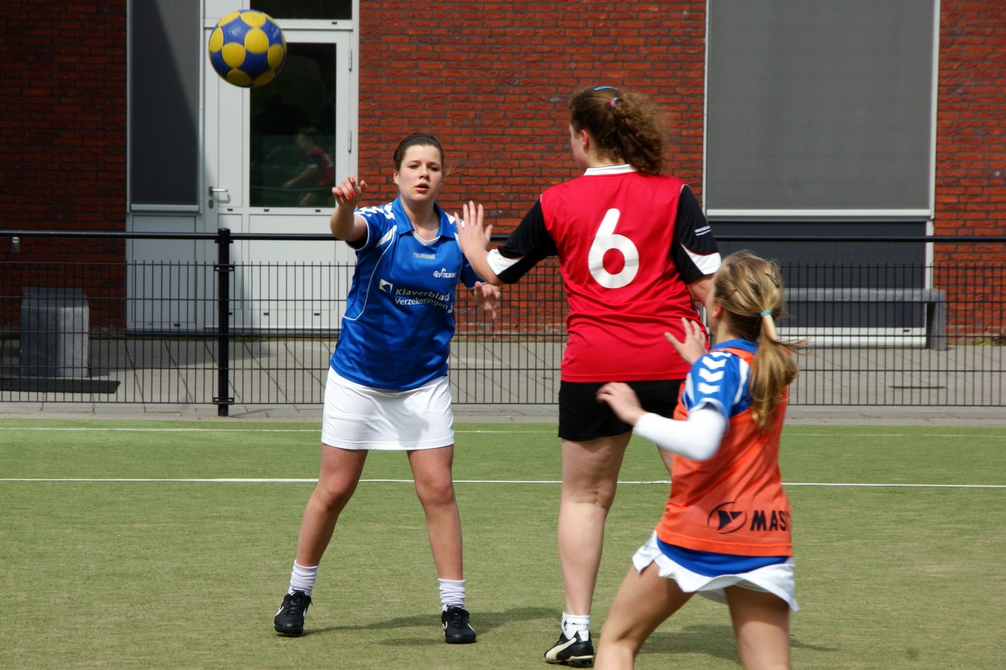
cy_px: 335
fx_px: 5657
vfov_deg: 6.8
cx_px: 503
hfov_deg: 10.2
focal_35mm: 202
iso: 200
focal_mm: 135
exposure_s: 1/250
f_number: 13
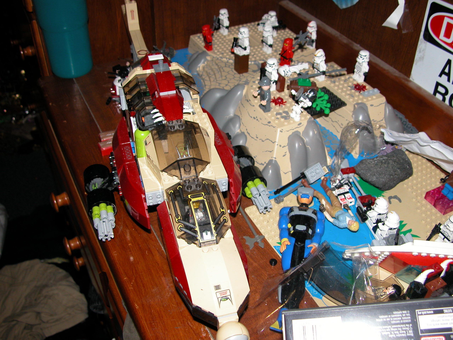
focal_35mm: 37
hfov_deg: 50.1
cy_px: 170
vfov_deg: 38.7
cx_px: 226
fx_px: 484
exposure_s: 1/60
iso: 100
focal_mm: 9.5
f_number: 2.8
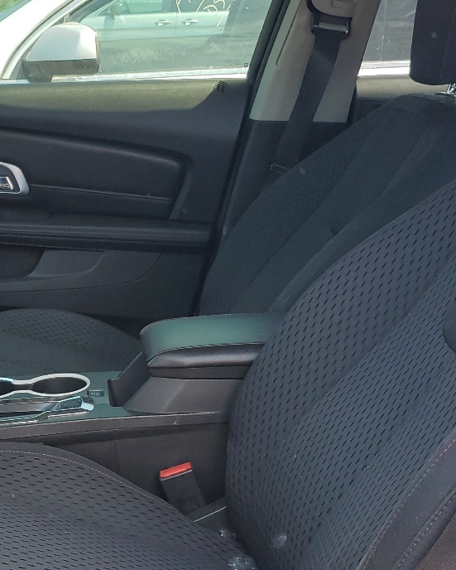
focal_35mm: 59
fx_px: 995
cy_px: 422
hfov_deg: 25.0
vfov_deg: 31.4
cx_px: 40
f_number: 1.5
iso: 50
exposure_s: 1/333
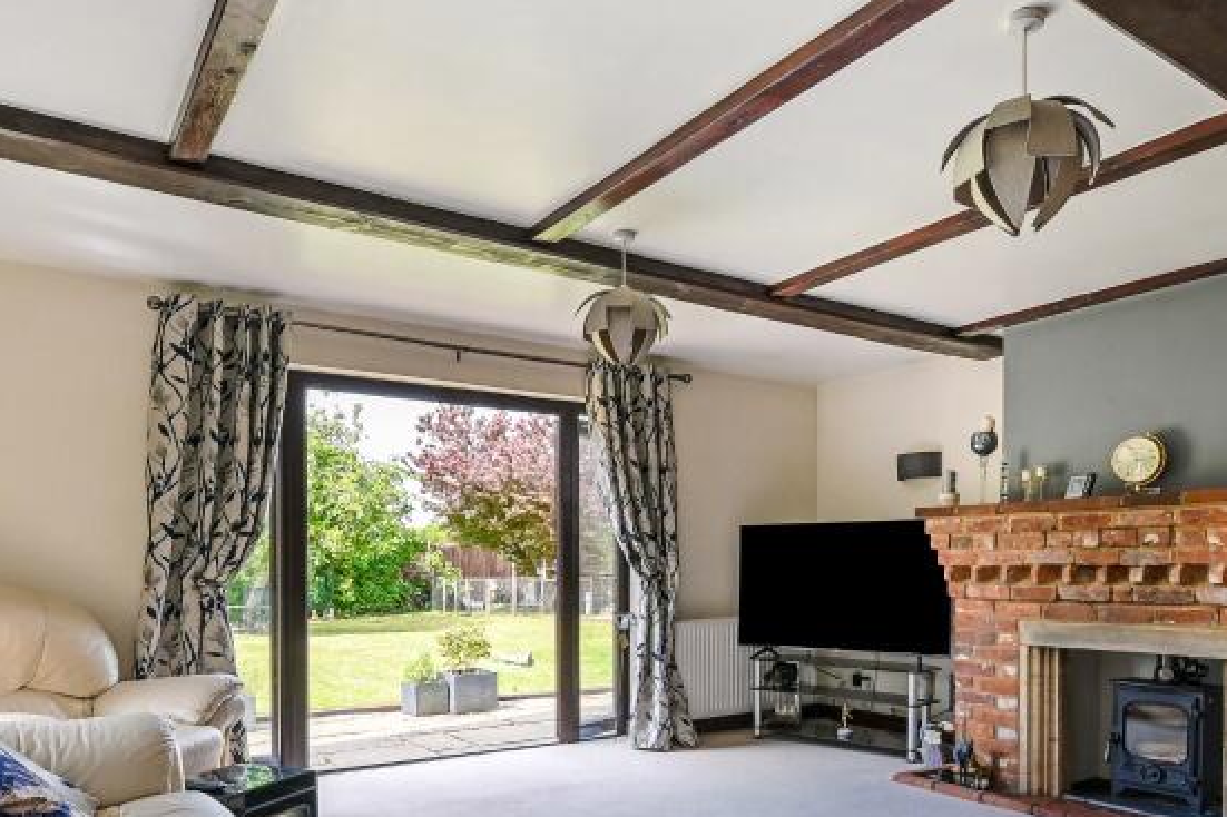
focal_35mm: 26
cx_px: 603
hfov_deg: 69.4
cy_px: 599
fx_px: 886
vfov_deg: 47.9
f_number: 8
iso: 400
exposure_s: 1/20
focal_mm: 14
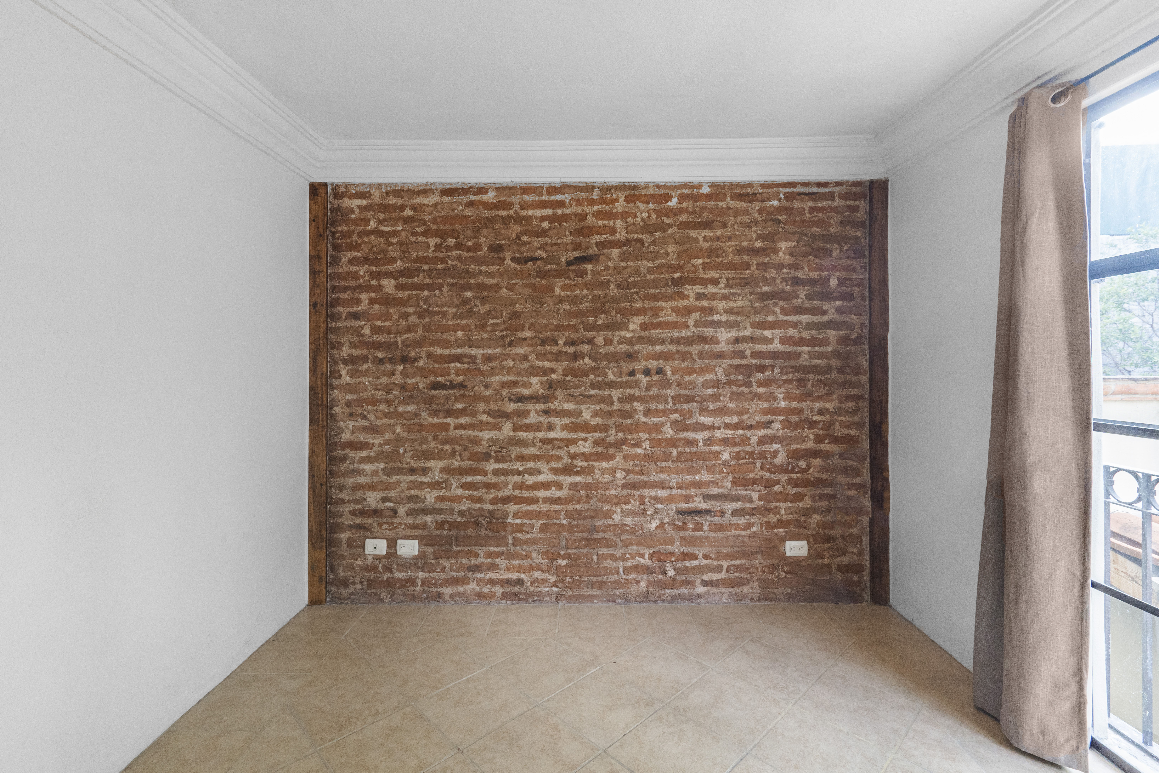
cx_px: 580
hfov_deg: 95.0
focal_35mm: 16
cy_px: 386
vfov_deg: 72.1
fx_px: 531
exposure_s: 1/20
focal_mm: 11
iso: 640
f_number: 8
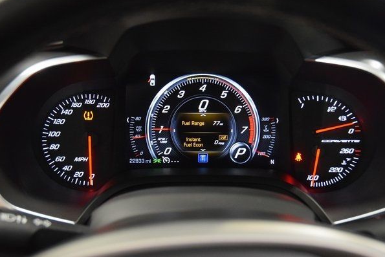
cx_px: 202
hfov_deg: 44.9
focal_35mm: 44
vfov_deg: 30.8
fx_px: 466
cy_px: 119
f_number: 3.8
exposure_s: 1/60
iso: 3200
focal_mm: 27
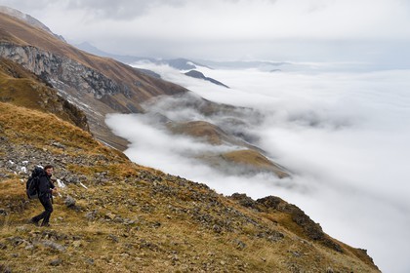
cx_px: 205
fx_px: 399
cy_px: 136
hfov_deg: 54.4
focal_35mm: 35
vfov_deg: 37.9
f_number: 9
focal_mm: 35
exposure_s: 1/320
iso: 200
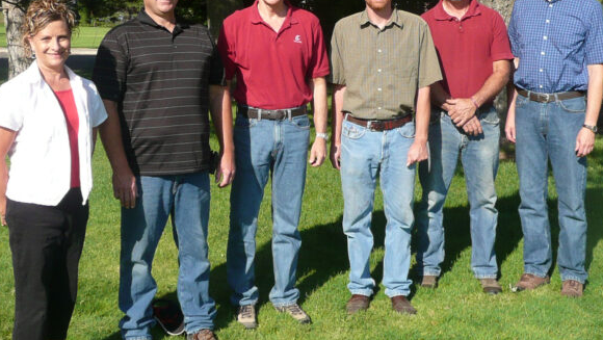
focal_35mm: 55
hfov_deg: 37.8
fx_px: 880
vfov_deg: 21.7
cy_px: 102
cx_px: 306
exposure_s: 1/640
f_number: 3.3
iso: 100
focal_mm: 4.6
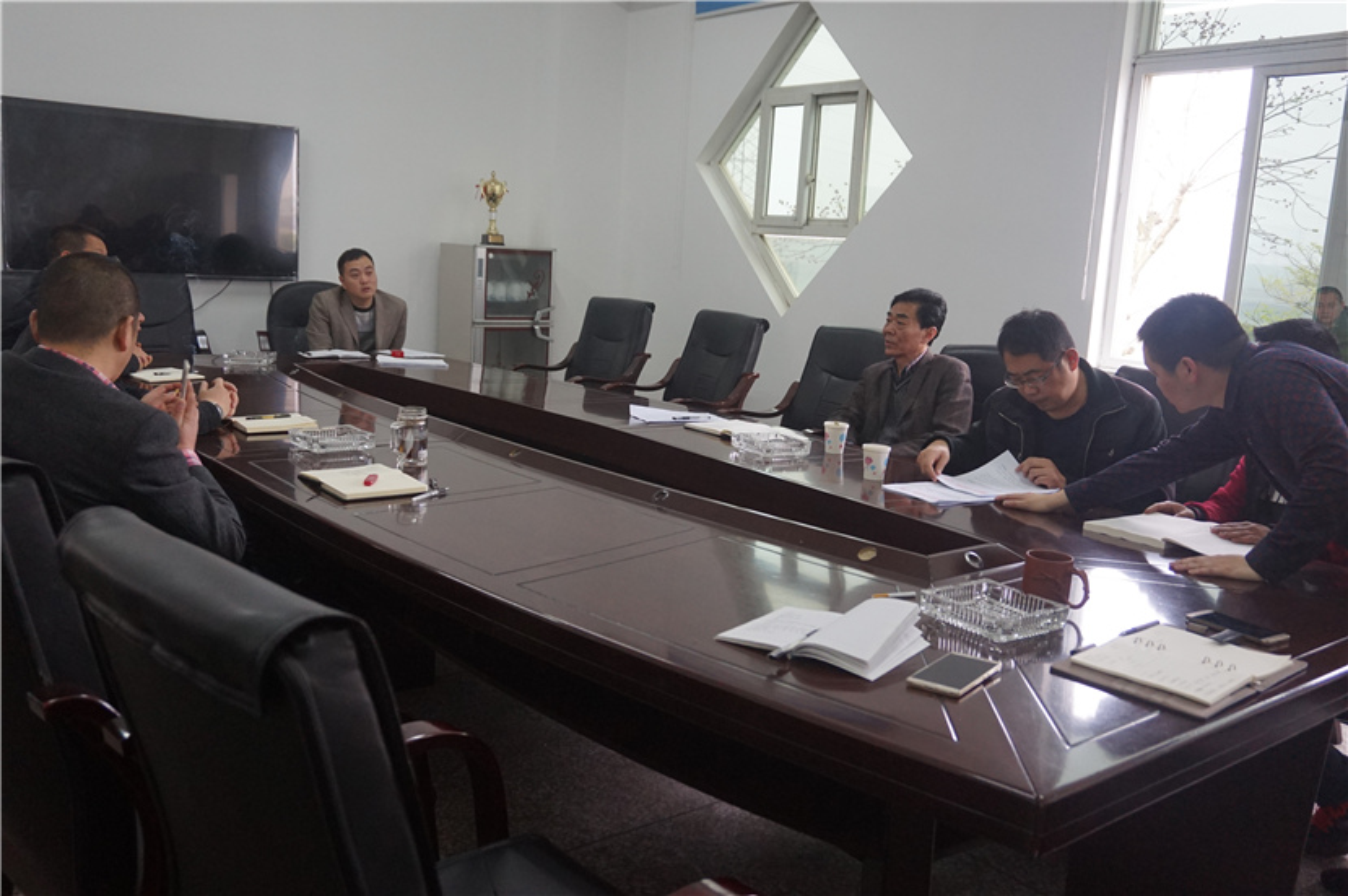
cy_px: 448
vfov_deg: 43.5
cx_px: 674
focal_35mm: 30
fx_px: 1122
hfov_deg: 62.0
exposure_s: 1/160
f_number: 4
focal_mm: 20
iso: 1000
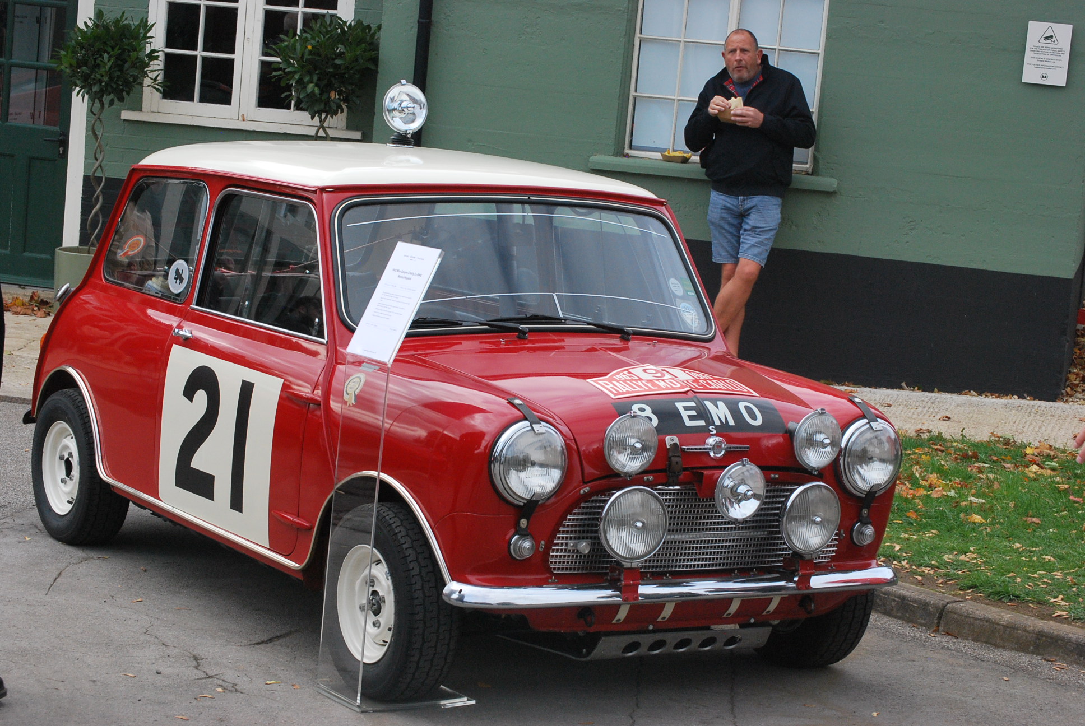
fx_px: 2489
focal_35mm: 82
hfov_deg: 24.6
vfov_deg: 16.6
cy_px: 363
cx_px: 542
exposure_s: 1/500
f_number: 11
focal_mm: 55
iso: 800
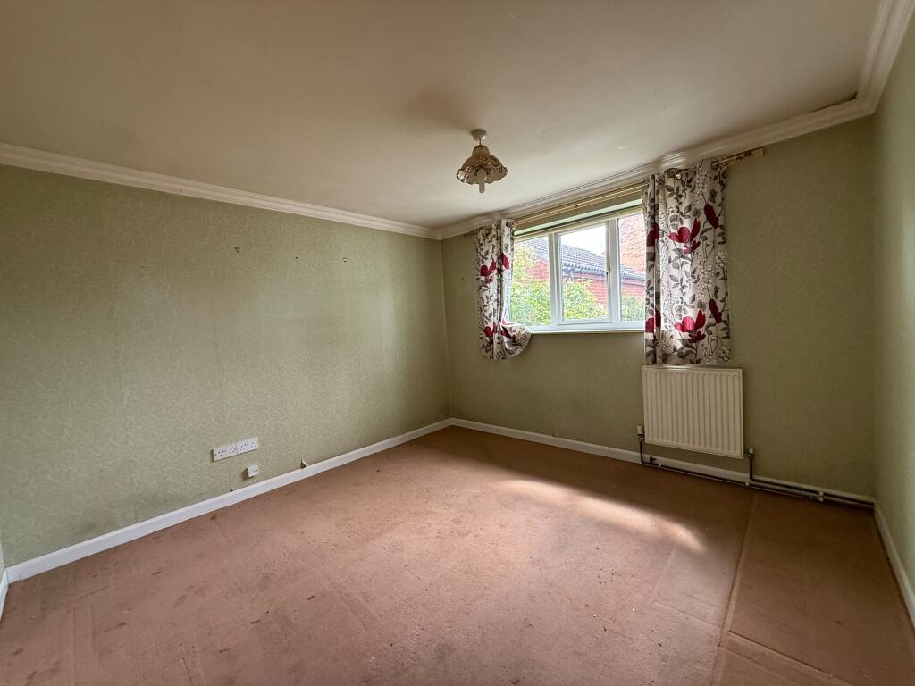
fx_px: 370
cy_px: 343
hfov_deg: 102.1
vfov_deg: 85.7
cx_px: 458
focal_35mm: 14
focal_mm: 2.22
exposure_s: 1/99
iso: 125
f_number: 2.2
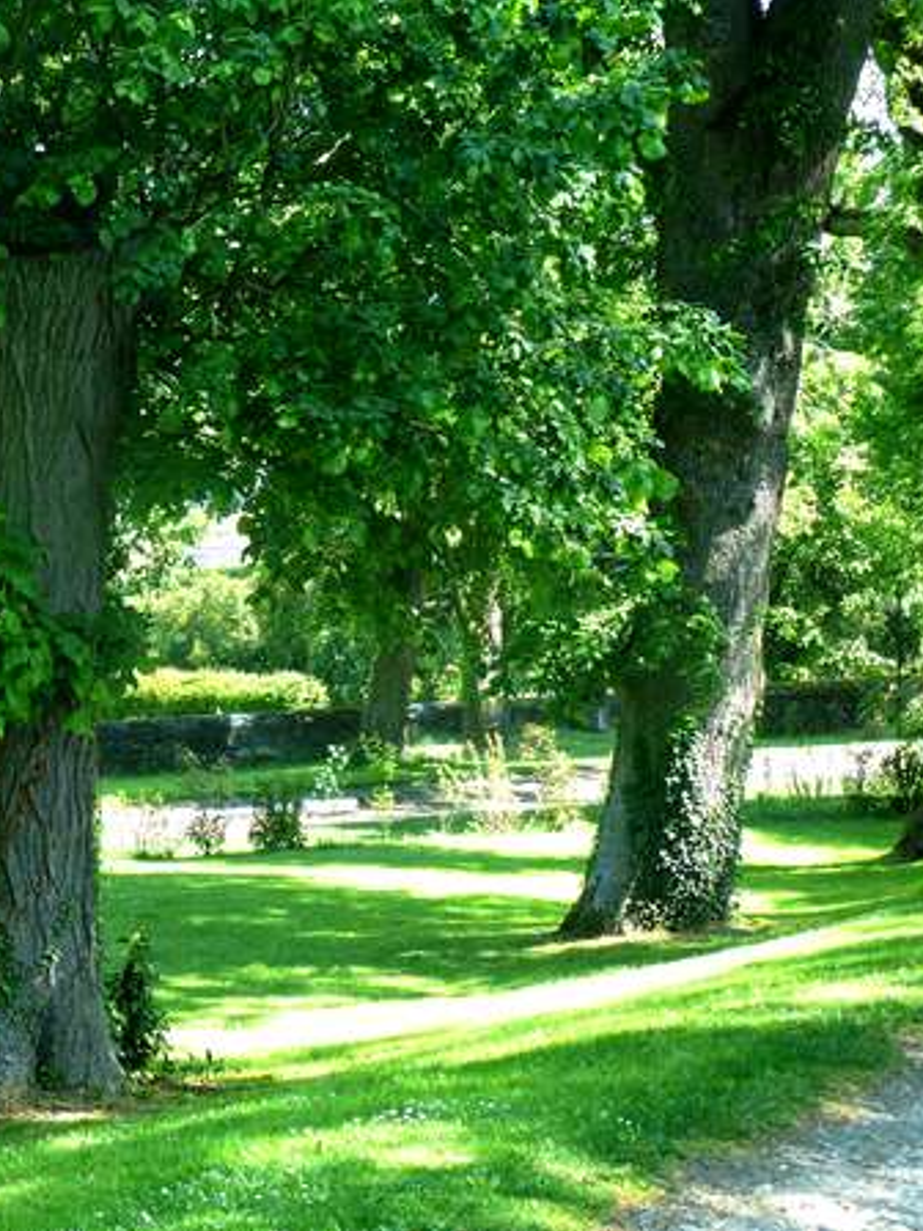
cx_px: 258
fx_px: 2240
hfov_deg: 23.1
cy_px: 616
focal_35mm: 63
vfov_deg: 30.7
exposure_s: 1/80
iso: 100
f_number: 4.2
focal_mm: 8.5
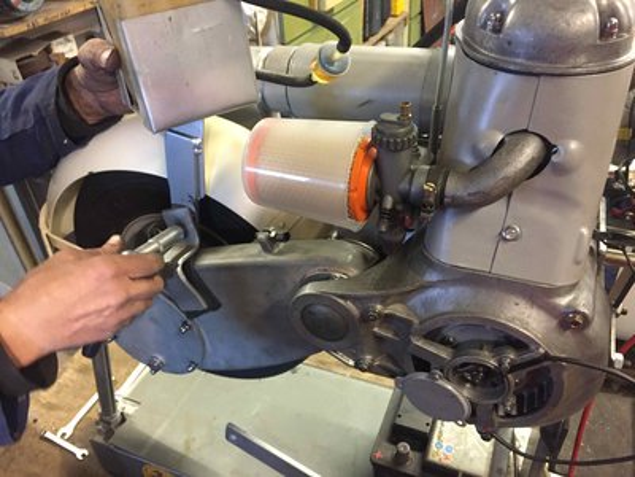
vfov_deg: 48.2
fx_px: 532
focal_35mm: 29
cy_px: 238
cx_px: 318
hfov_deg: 61.7
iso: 320
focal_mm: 4.15
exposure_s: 1/17
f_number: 2.2
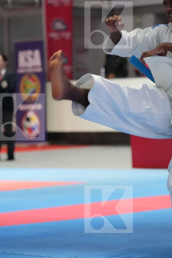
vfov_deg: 10.6
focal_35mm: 194
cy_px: 117
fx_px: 1390
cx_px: 109
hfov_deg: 7.1
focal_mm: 107
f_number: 2.8
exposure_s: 1/500
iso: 8000
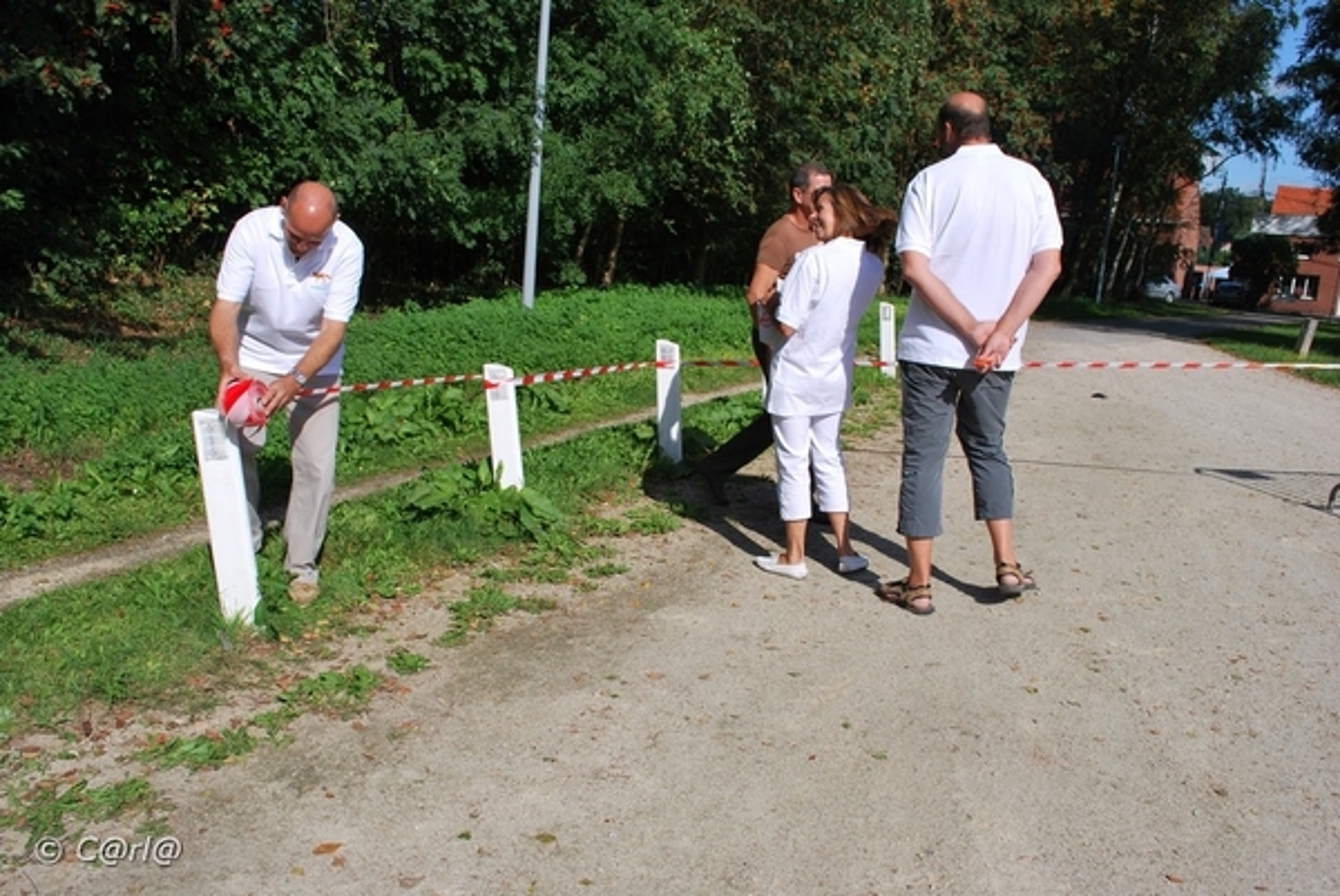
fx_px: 1117
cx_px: 670
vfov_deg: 43.7
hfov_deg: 61.9
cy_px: 448
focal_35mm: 30
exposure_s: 1/320
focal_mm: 20
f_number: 9
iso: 100
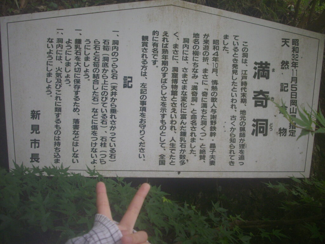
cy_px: 122
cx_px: 162
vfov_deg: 38.7
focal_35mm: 37
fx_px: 347
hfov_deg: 50.1
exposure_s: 1/125
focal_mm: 6.2
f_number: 2.8
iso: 142
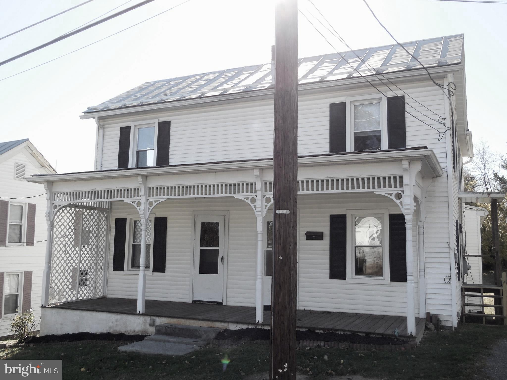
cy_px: 190
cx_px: 254
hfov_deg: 54.0
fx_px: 498
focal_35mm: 34
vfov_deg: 41.8
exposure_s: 1/500
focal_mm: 6.1
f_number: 3.4
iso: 125
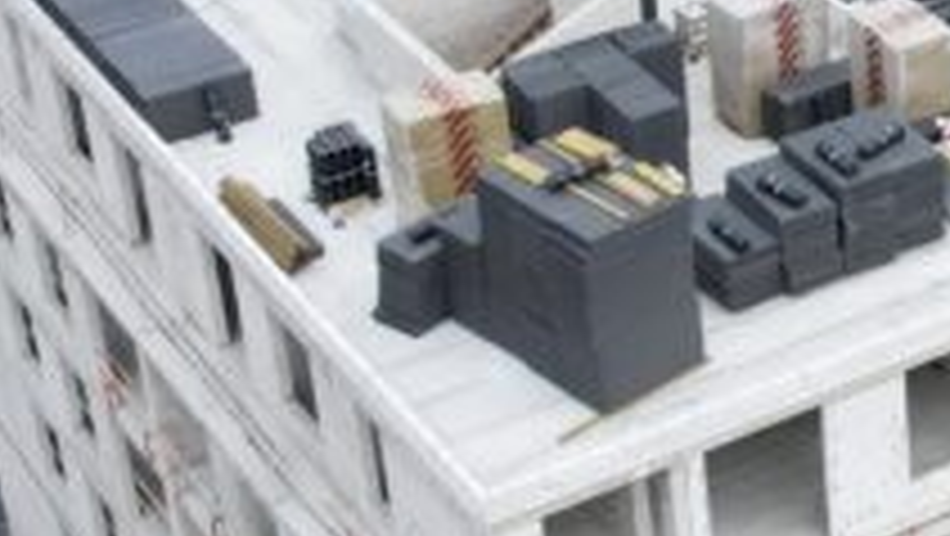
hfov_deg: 17.9
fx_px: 2823
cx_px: 1211
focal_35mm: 112
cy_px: 79
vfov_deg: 10.8
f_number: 2.8
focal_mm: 8.38
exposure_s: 1/1000
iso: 130
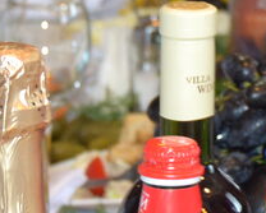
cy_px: -89
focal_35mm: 329
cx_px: 276
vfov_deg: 4.7
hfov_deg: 5.9
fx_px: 2594
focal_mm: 38
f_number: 4.8
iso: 800
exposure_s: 1/40
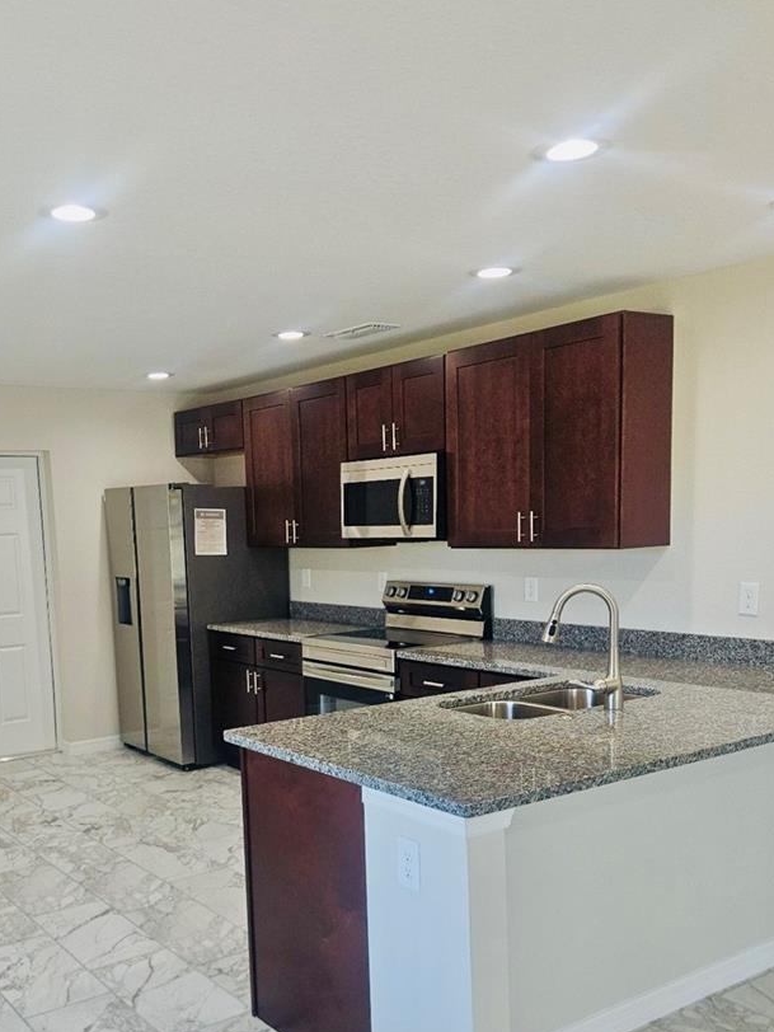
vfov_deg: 53.1
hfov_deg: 41.4
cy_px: 672
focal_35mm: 34
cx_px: 281
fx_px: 1014
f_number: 1.8
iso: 89
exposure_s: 1/60.2
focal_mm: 5.4
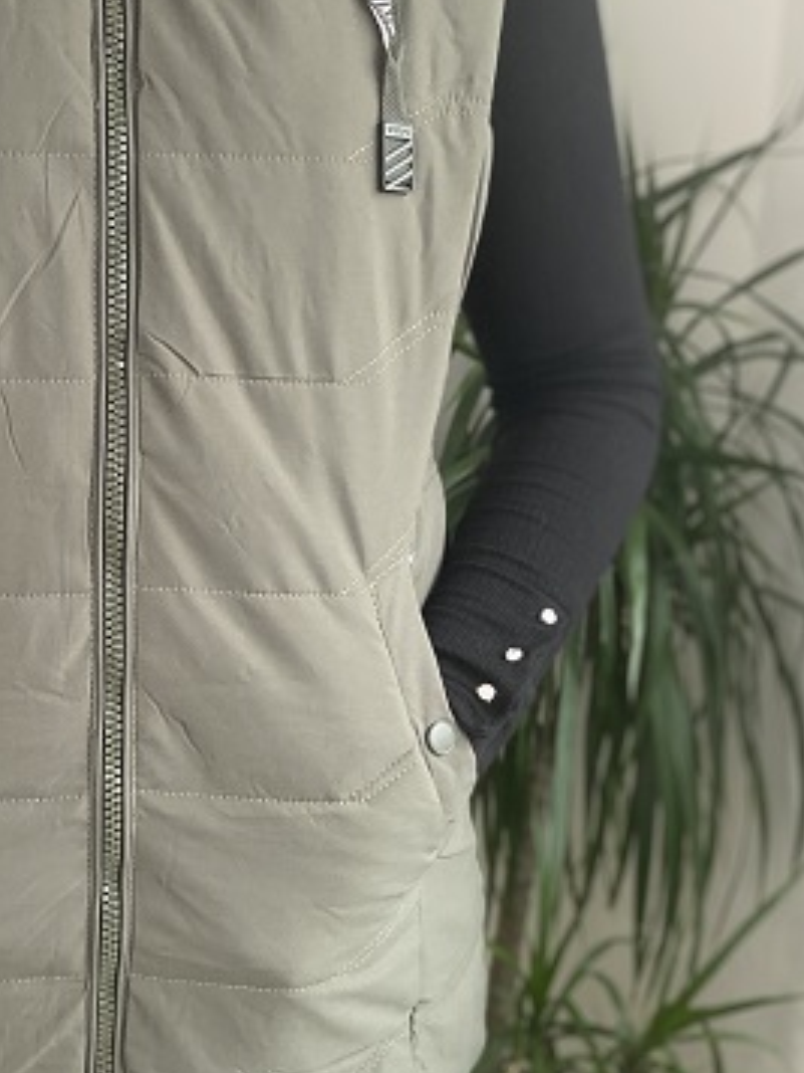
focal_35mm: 56
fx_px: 1734
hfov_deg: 25.4
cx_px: 107
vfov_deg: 34.3
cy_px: 583
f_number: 1.8
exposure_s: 1/68
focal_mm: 4.25
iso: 125
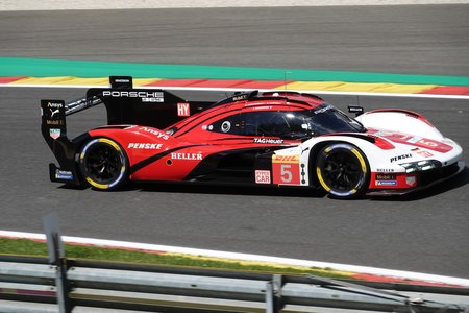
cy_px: 156
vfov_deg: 7.2
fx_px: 2501
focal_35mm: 192
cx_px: 234
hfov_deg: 10.7
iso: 100
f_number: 5
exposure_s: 1/800
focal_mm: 70.27
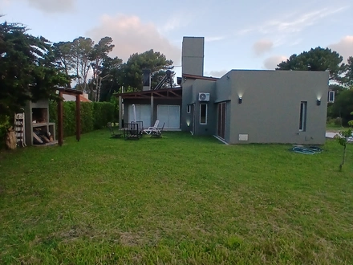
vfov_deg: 74.7
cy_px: 132
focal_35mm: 17
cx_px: 176
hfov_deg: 91.0
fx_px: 173
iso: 64
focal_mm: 1.4
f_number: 2.2
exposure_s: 1/100
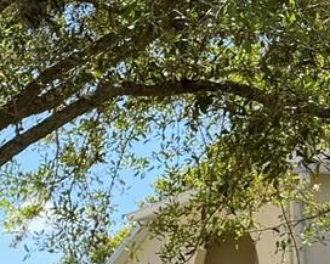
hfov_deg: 11.5
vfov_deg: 11.1
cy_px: 271
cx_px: -467
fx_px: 1346
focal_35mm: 138
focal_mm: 6.76
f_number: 1.78
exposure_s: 1/2525
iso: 100
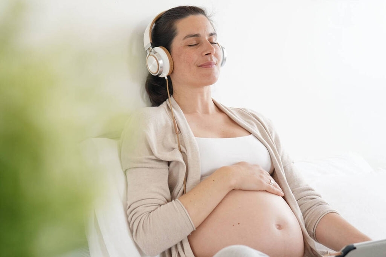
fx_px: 804
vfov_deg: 18.2
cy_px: 128
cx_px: 193
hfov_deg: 27.0
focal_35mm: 75
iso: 500
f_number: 2.8
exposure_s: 1/200
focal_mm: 50
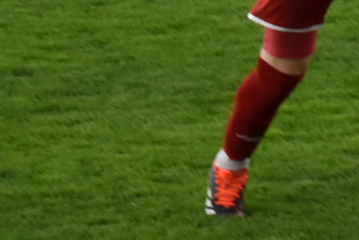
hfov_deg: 6.4
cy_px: -253
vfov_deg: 4.3
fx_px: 3142
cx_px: 669
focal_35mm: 315
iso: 900
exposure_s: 1/500
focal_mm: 48
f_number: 5.3
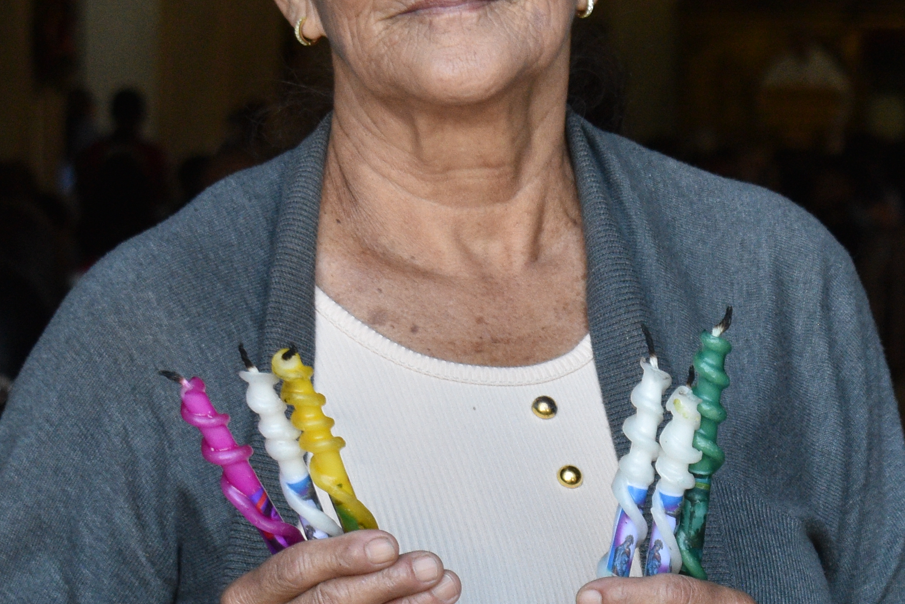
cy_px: 346
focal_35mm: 241
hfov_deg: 8.5
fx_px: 6070
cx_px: 539
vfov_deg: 5.7
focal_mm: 55
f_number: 5.6
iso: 800
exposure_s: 1/160
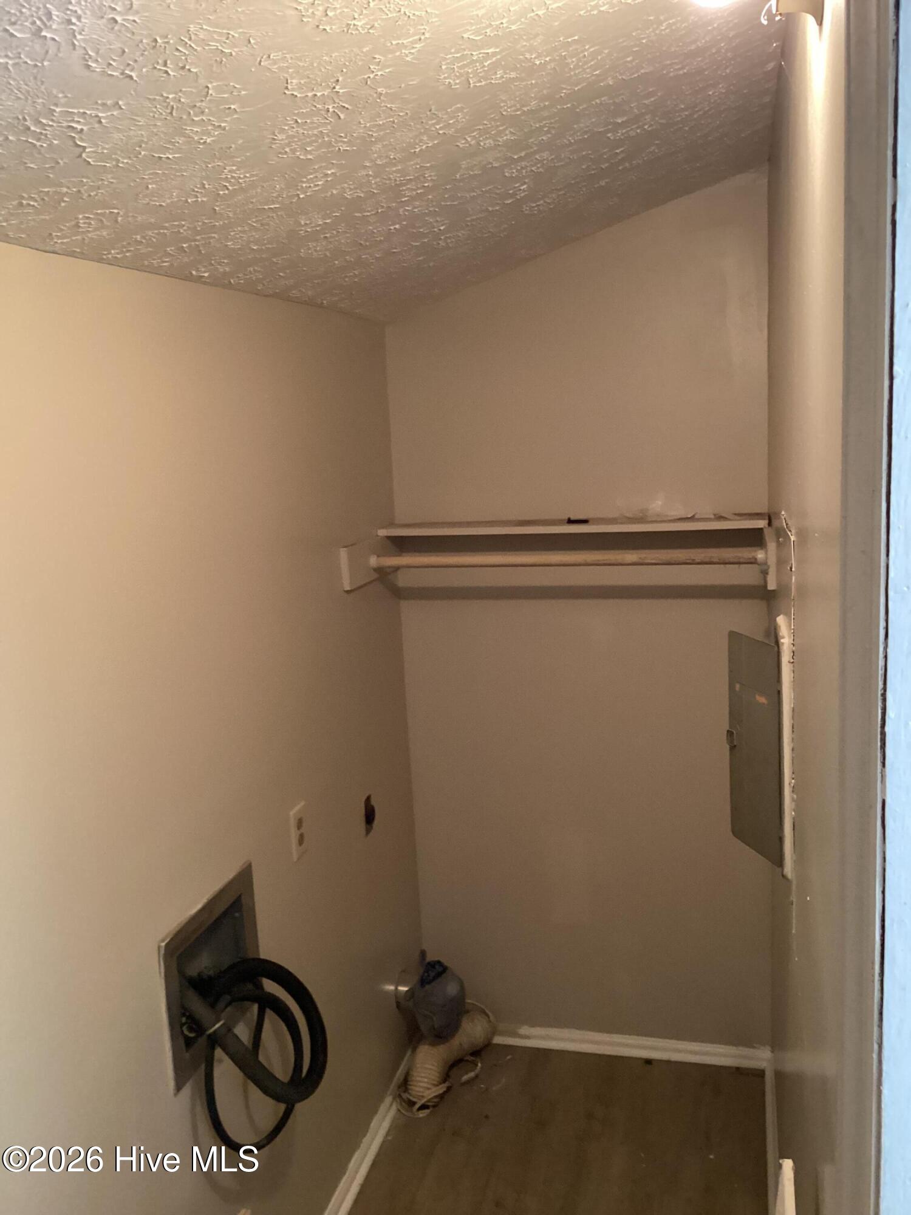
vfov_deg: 58.4
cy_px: 608
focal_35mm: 31
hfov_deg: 45.4
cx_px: 456
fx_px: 1088
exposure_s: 1/30
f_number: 2.4
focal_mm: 3.3
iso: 500
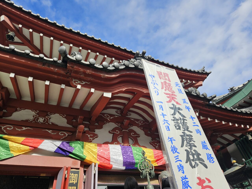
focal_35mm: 23
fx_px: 167
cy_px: 94
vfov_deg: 58.9
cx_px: 126
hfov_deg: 73.9
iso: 25
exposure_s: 1/1414
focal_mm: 5.4
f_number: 1.8
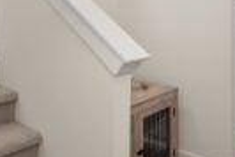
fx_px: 274
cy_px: 19
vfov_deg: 30.7
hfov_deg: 46.3
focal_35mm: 42
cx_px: 106
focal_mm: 14
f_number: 8
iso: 500
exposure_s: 1/6
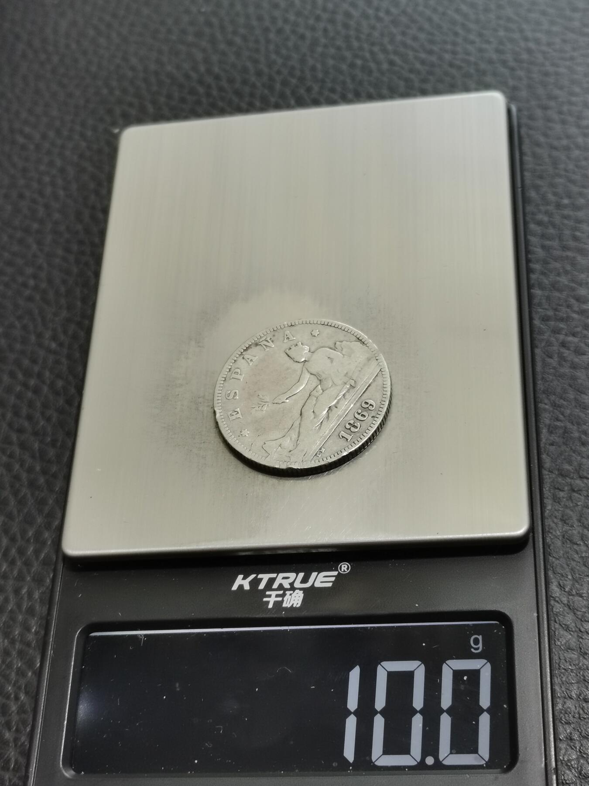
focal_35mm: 58
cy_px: 393
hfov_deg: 25.2
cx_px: 294
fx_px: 1316
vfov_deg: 33.2
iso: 100
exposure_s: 1/120
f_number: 1.8
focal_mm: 5.58
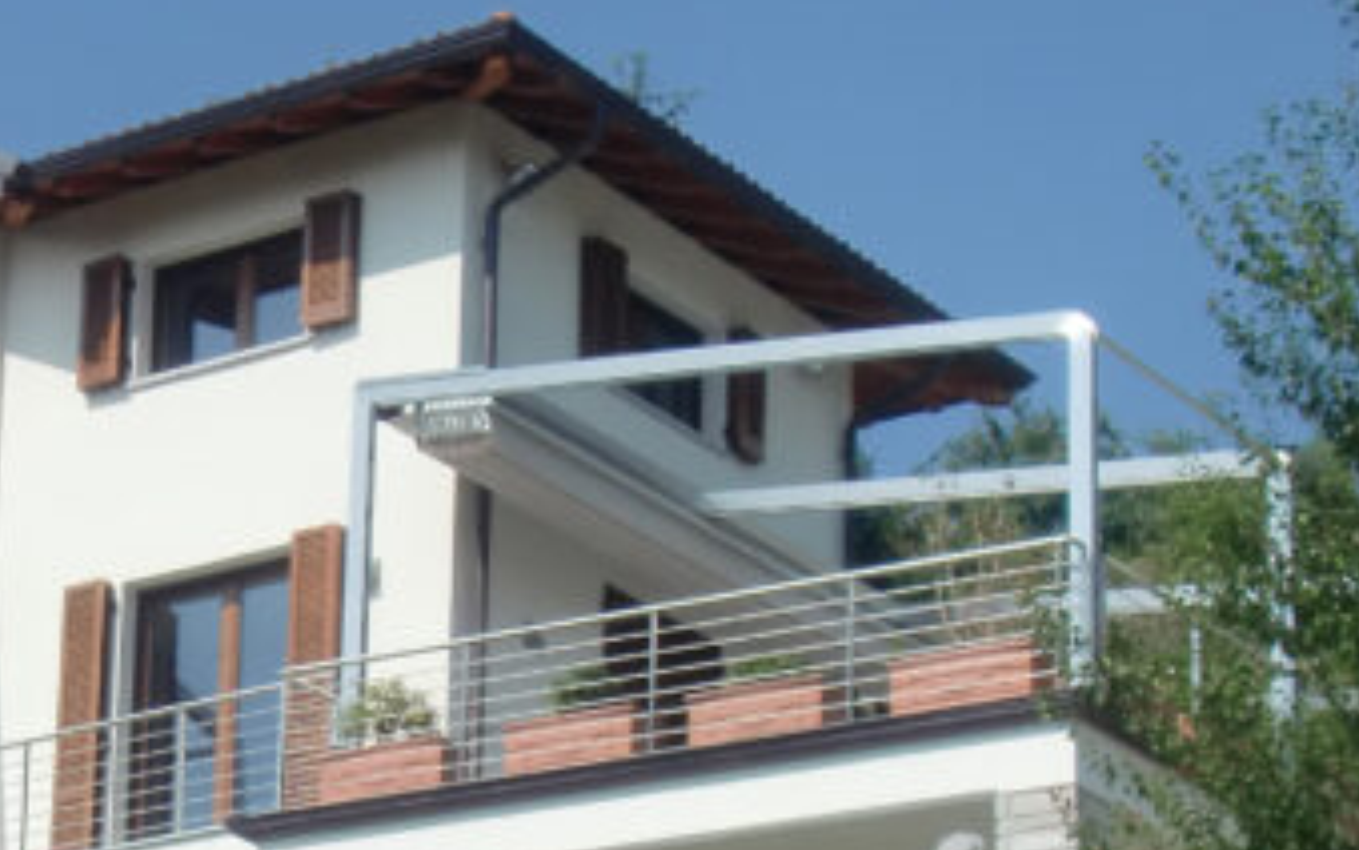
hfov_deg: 14.6
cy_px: 846
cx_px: 20
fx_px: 5223
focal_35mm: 141
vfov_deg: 9.2
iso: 64
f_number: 10
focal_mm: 7.91
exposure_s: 1/160
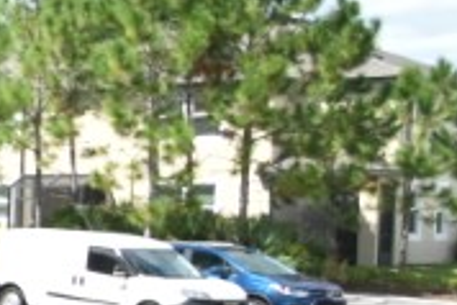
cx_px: -719
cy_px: 238
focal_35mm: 97
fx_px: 1232
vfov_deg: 14.1
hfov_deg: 13.4
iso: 800
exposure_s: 1/4000
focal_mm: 10
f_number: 3.5
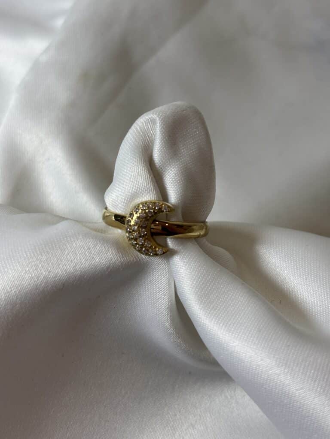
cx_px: 165
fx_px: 661
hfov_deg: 28.0
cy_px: 220
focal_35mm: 52
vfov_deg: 36.8
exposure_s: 1/134
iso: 25
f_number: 1.6
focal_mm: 5.96
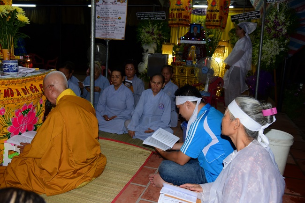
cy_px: 102
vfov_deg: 43.6
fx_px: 254
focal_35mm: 30
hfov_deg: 61.9
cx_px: 152
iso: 320
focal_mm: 30
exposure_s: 1/60
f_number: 4
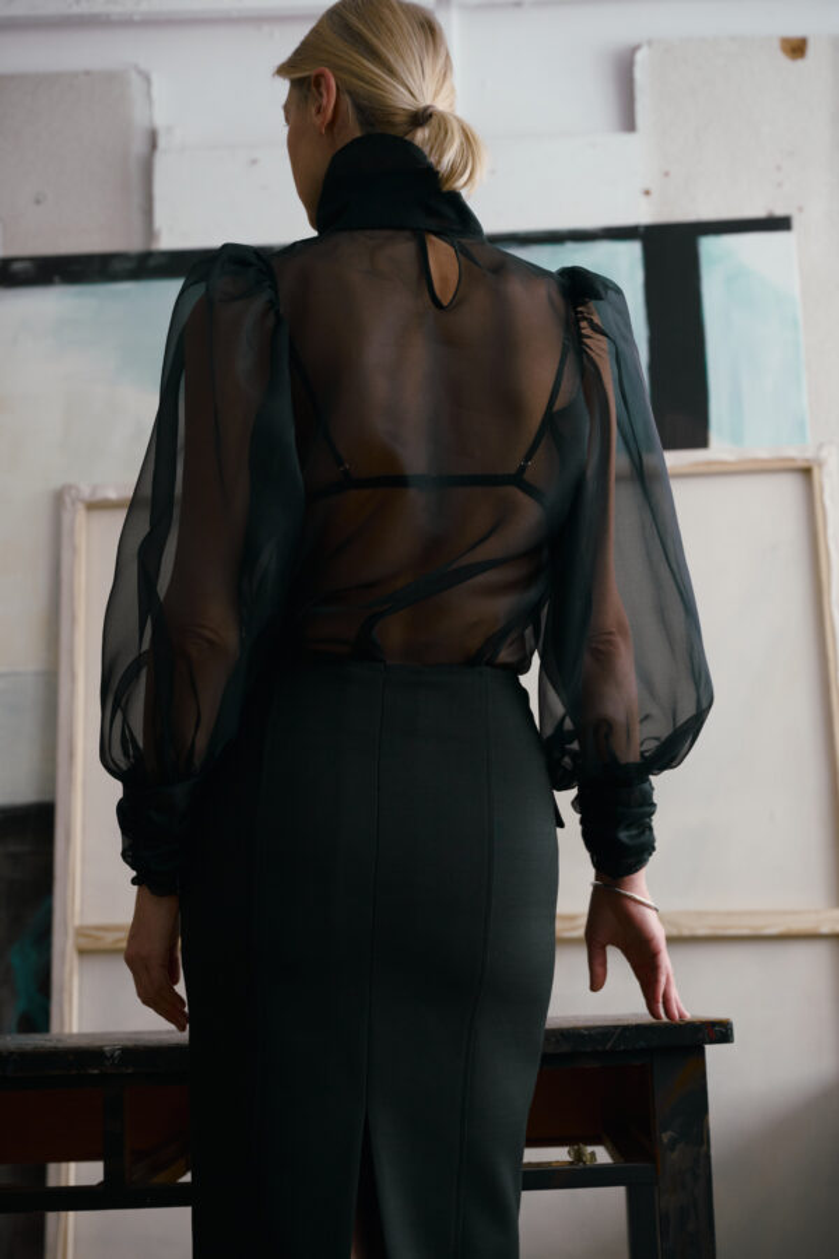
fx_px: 2132
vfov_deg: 32.9
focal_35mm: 61
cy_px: 630
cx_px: 420
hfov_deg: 22.3
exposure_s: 1/125
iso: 1250
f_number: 5.6
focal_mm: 61
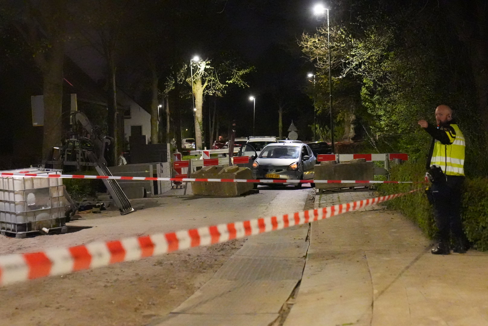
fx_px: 1424
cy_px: 163
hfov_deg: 19.4
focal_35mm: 105
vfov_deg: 13.1
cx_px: 244
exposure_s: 1/40
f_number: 3.2
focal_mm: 70
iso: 32000
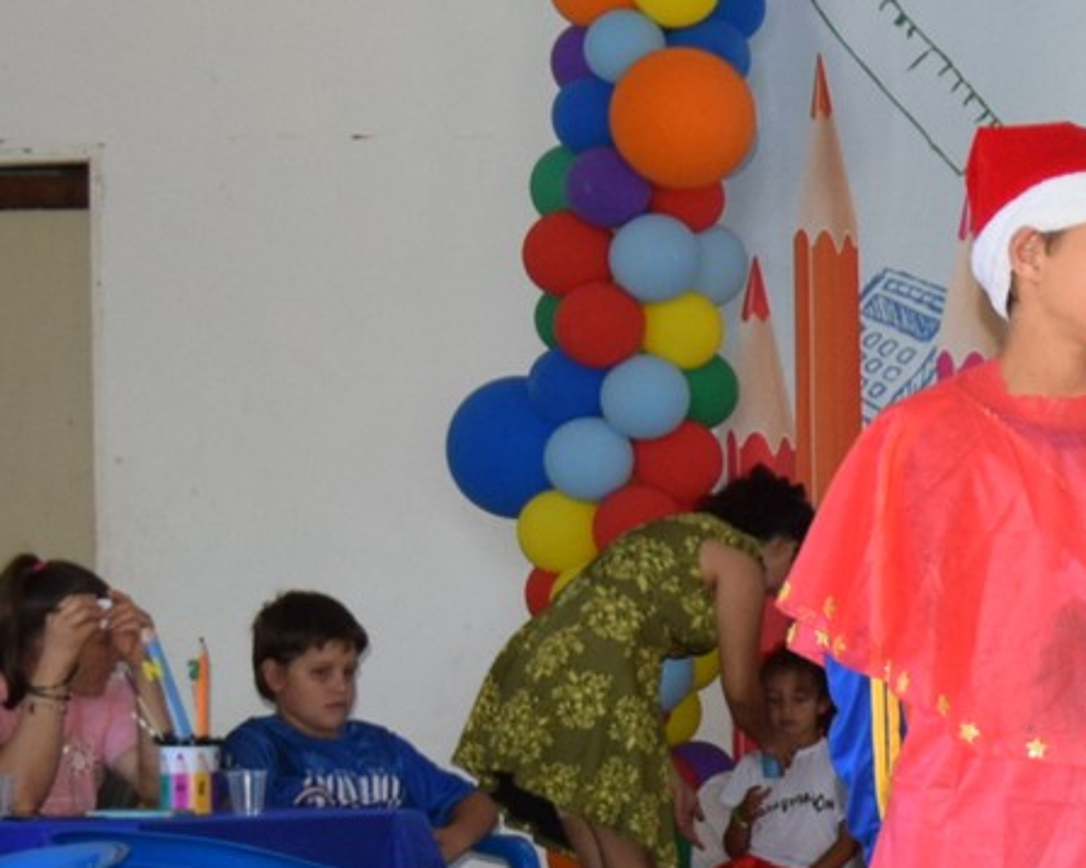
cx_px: 2171
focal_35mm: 164
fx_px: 5265
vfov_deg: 9.4
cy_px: 512
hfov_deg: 10.8
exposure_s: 1/80
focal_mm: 29
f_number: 4.5
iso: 800
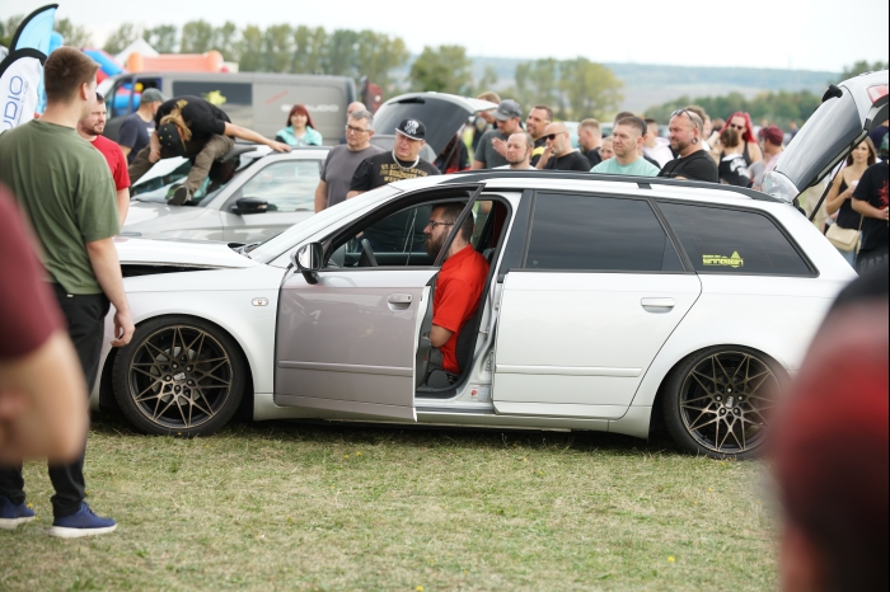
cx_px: 445
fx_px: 2594
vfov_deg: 13.0
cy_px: 296
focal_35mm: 105
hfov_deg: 19.5
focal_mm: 105
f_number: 3.5
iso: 200
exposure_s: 1/320
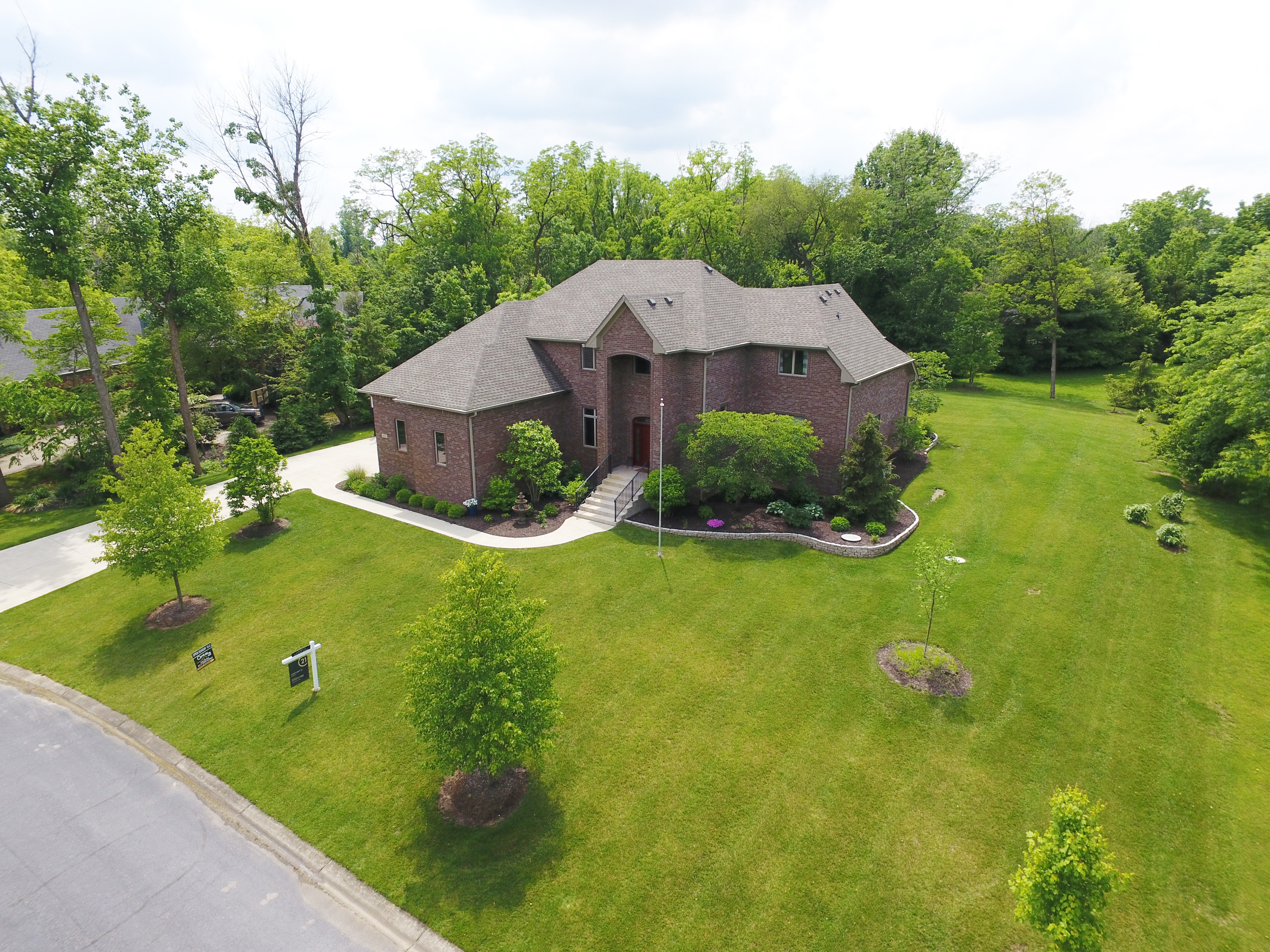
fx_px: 734
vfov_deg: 66.0
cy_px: 476
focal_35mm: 20
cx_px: 635
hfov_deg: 81.7
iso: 100
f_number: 2.8
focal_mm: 3.61
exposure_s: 1/612
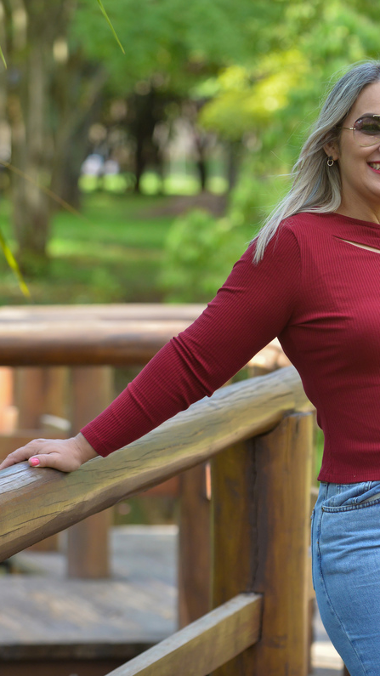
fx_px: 3118
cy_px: 336
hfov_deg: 7.0
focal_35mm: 174
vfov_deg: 12.4
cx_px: 298
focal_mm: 110
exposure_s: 1/800
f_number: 5
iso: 800
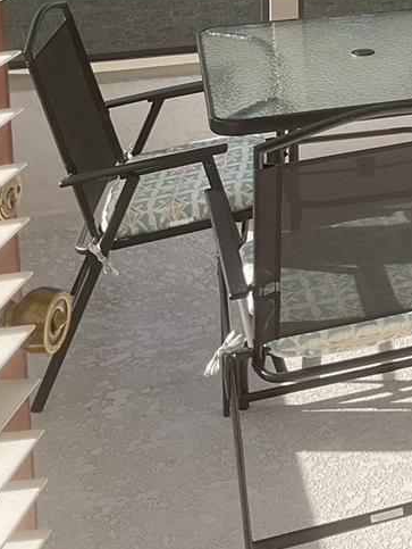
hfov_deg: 19.5
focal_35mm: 72
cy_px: -116
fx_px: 1141
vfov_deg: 24.4
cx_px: 468
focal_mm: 3
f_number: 1.8
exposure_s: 1/425
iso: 16
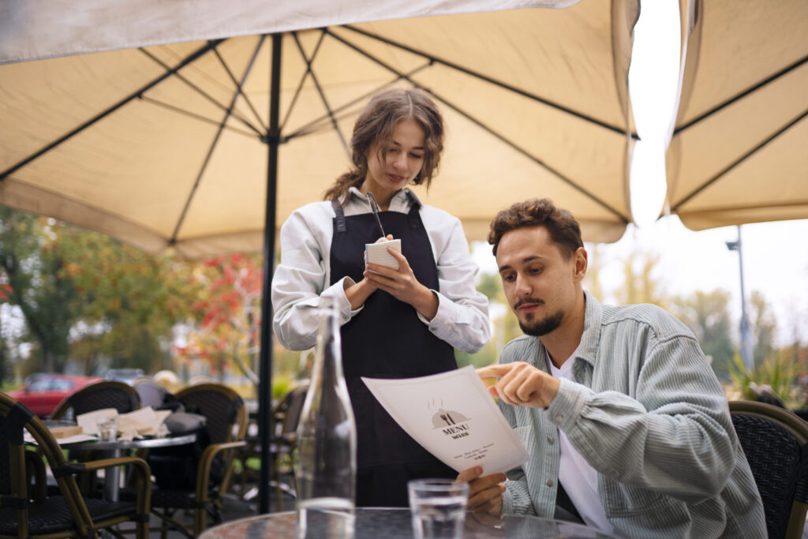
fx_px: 786
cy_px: 270
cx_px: 404
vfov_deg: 37.9
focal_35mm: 35
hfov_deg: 54.4
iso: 500
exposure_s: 1/800
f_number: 1.8
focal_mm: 35
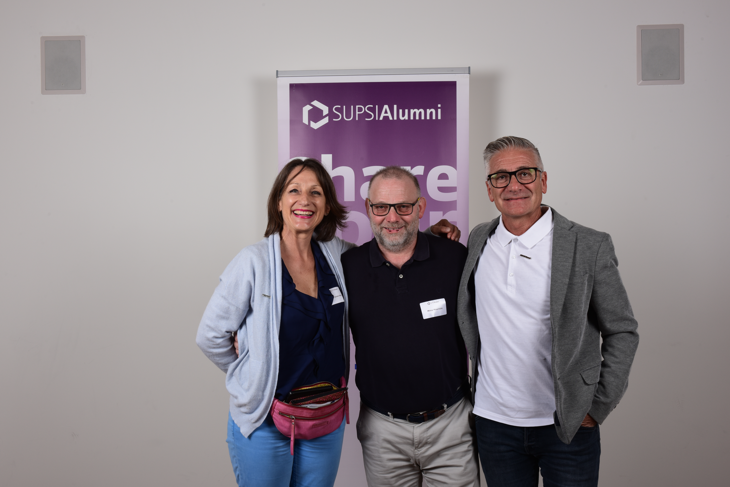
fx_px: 771
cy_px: 244
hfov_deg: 50.7
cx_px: 365
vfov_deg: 35.1
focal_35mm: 38
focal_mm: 38
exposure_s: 1/125
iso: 250
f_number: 13
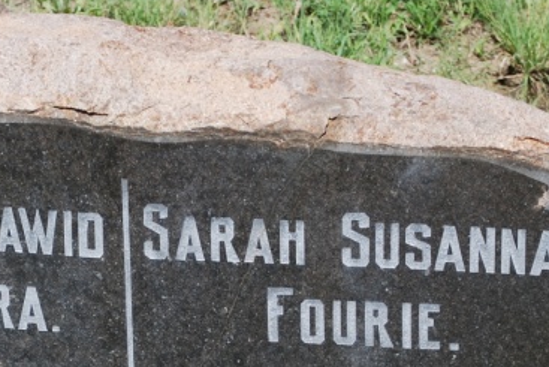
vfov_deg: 6.3
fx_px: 3326
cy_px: 386
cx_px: 120
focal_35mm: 218
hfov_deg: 9.4
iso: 100
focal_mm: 52
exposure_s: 1/250
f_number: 8
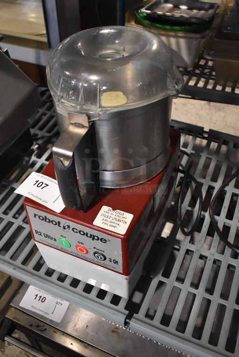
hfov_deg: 41.2
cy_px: 170
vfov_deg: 58.6
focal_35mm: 32
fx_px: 318
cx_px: 116
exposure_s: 1/125
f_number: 3.5
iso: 2800
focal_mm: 18
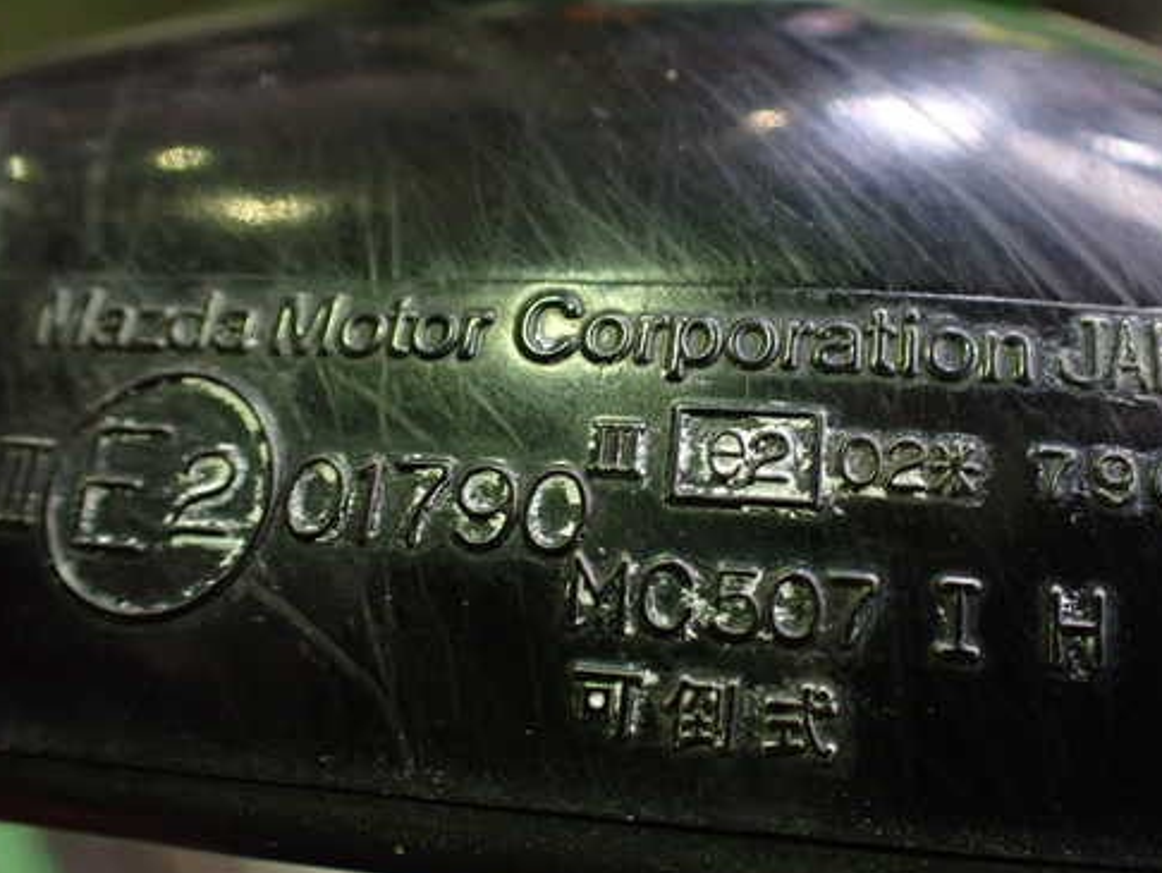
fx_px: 1243
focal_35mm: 37
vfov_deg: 38.7
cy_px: 435
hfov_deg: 50.0
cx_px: 650
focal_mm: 5.4
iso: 800
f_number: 2.3
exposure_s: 1/40
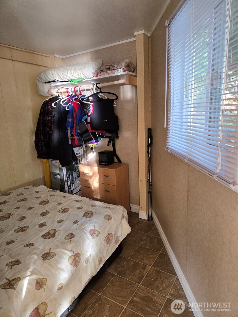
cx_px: 119
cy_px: 158
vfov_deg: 73.9
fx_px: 211
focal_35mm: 23
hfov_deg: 58.9
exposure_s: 1/120
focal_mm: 5.4
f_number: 1.8
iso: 400
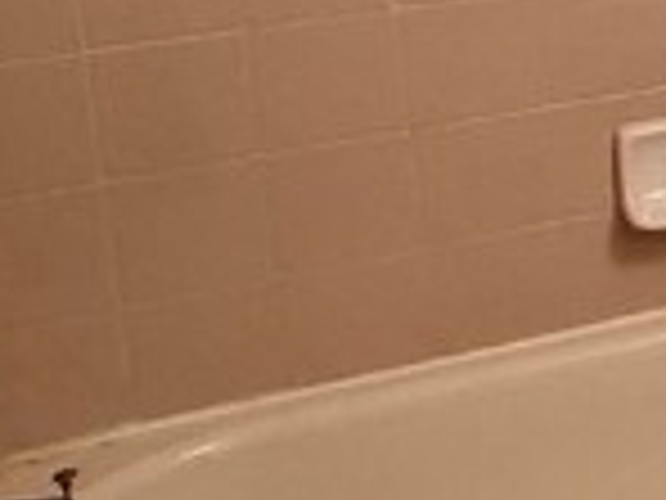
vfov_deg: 14.3
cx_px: 1382
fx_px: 1866
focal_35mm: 97
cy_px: -248
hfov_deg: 15.5
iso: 320
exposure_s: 1/60
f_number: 2.2
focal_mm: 2.22
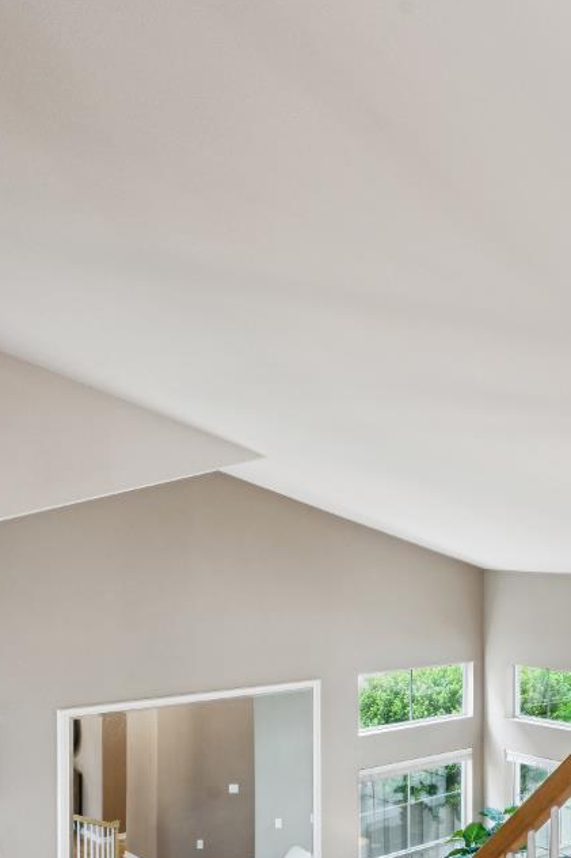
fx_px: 905
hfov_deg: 25.5
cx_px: 872
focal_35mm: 38
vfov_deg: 50.0
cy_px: 553
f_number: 11
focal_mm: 16
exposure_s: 1/4
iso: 320
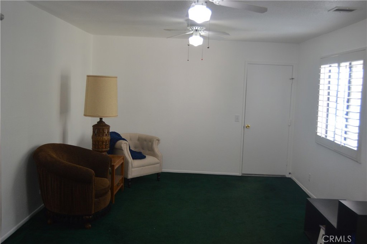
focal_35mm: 39
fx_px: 397
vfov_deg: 34.1
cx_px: 184
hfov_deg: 49.6
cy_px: 122
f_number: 4
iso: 640
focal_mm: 26
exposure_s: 1/60
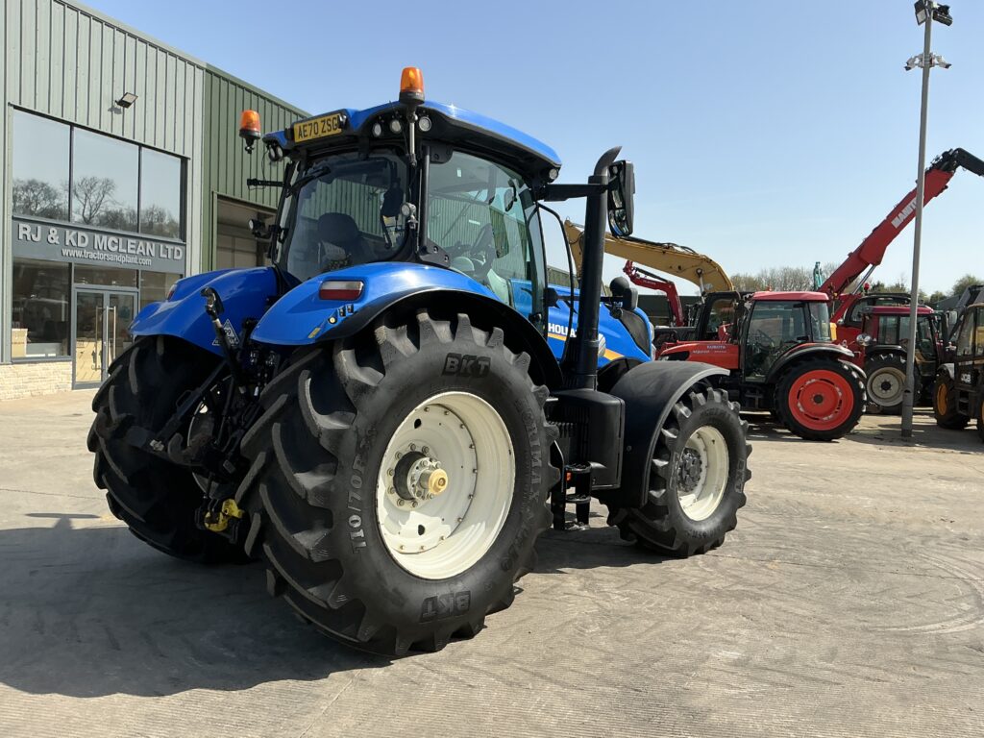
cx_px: 492
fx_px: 796
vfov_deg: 49.7
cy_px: 369
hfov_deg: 63.4
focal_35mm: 28
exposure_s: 1/1675
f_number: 1.8
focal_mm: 3
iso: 25
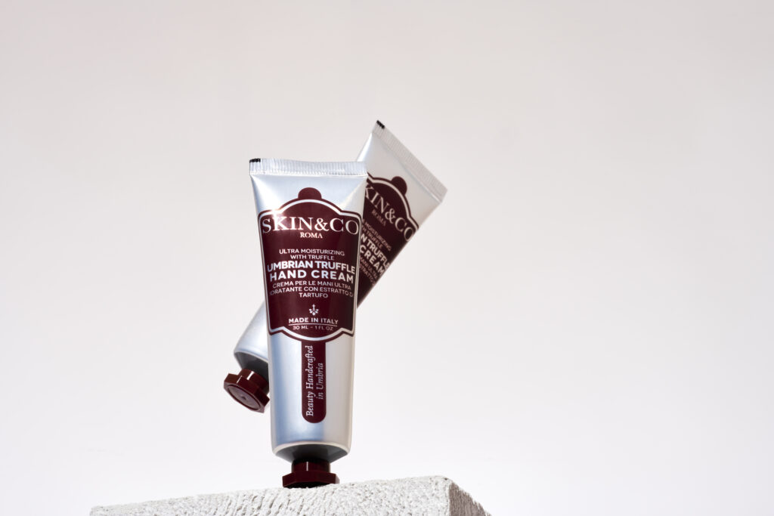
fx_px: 2258
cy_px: 258
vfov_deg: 13.0
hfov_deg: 19.5
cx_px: 387
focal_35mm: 105
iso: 64
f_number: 22
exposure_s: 1/160
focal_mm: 105
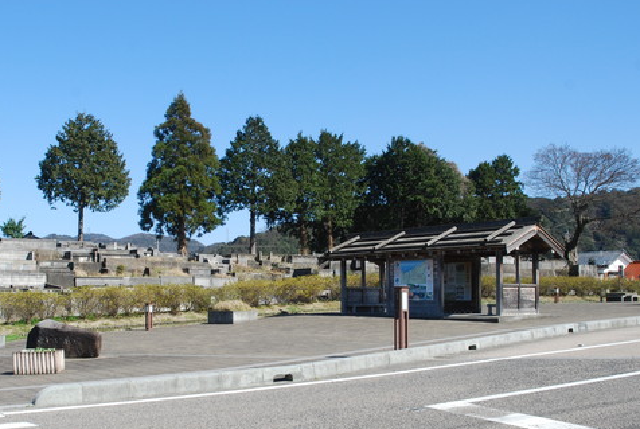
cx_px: 249
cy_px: 284
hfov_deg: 50.2
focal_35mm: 38
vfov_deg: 34.9
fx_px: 677
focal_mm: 18
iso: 200
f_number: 9.5
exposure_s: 1/250
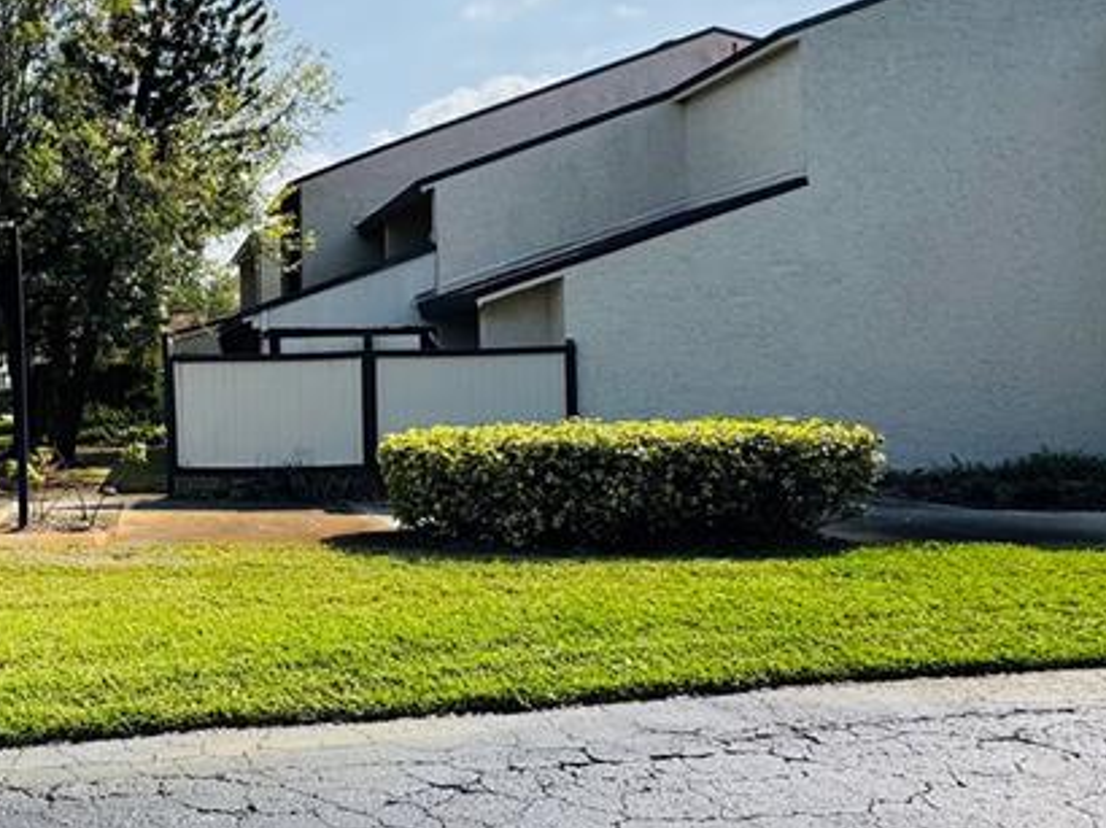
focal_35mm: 35
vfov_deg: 40.6
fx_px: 1118
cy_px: 367
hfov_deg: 45.8
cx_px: 43
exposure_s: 1/1346
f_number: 2.2
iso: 50
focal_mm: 2.22
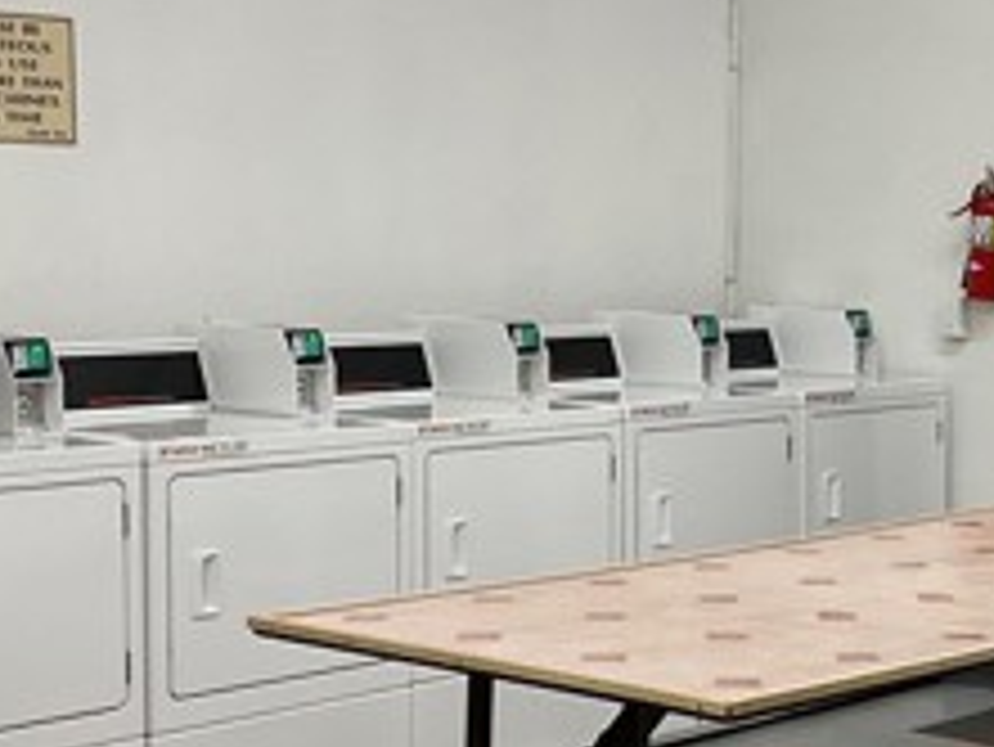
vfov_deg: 17.6
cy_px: 432
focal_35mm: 84
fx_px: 2413
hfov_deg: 22.3
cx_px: 1025
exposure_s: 1/60
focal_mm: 3
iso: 40
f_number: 1.8
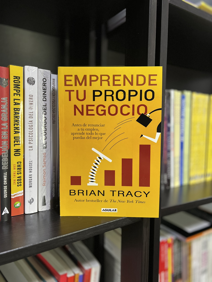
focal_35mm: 26
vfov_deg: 67.3
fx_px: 212
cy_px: 141
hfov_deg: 53.1
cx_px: 106
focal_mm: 5.7
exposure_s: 1/60
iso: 250
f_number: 1.5
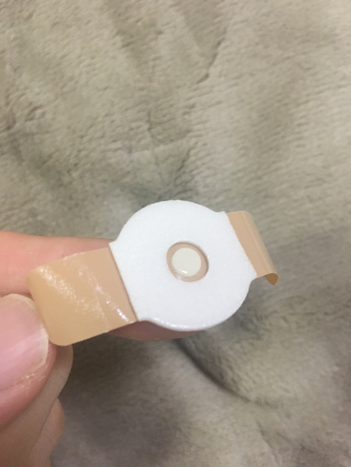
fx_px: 392
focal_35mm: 29
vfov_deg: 61.7
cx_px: 176
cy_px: 234
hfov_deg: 48.2
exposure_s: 1/30
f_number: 2.2
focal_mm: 4.15
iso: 160
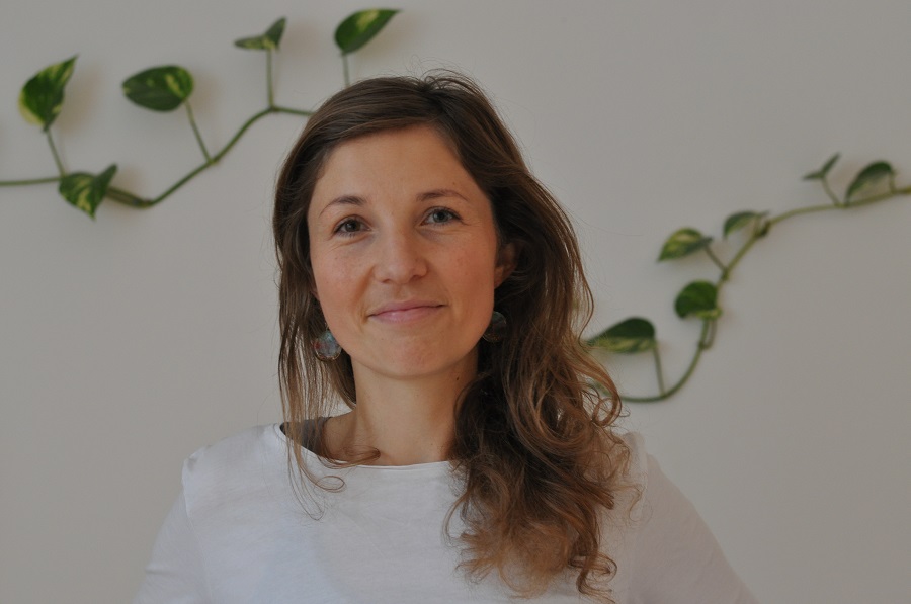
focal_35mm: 75
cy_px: 302
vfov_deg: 18.1
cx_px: 456
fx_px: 1895
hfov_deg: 27.0
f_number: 4
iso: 800
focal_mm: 50
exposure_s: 1/60
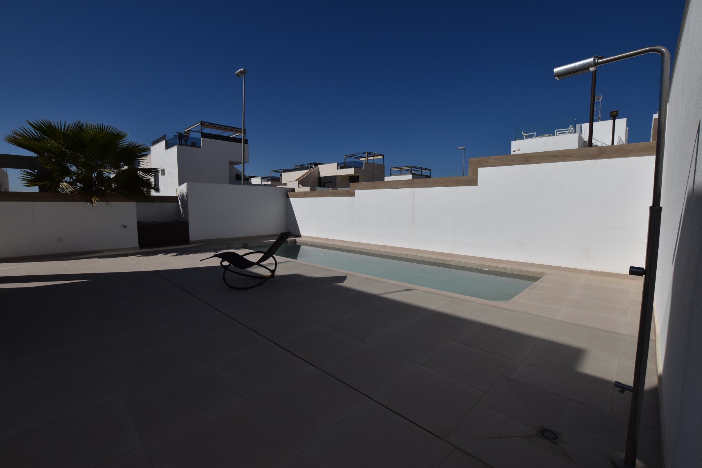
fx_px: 293
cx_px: 351
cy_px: 234
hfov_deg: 100.4
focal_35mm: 15
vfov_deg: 77.4
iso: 200
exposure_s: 1/1250
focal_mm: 10
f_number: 10
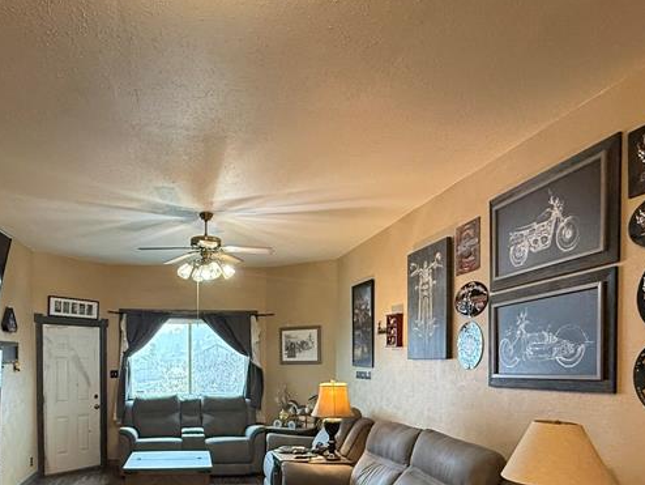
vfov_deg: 46.0
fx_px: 541
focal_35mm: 29
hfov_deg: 60.9
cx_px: 245
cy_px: 382
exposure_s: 1/60
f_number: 2.2
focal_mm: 2.22
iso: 500
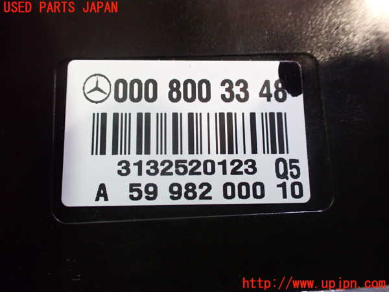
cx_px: 194
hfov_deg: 60.0
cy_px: 146
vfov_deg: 46.8
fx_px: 337
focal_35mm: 30
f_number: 2.3
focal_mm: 5.4
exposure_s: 1/60
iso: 800
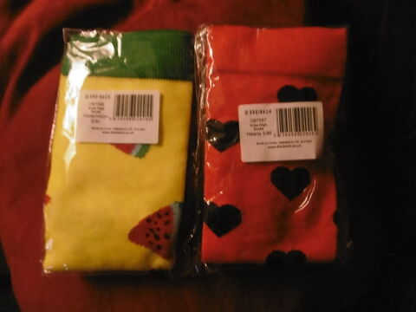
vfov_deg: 56.8
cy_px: 156
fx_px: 288
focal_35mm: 24
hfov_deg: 71.6
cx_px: 208
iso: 800
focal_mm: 4.3
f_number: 3.1
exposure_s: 1/5
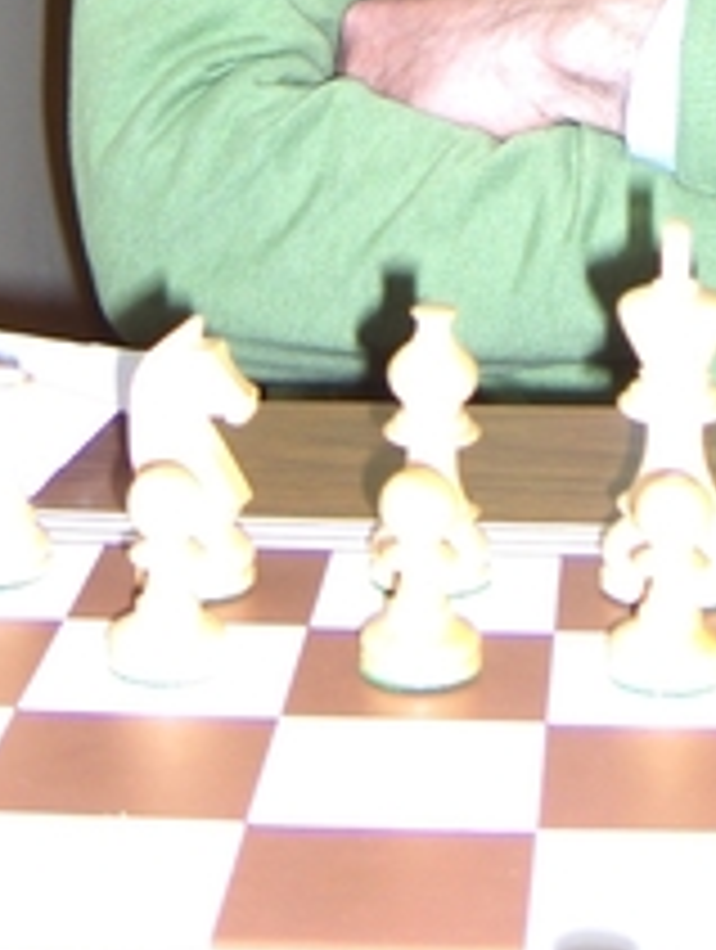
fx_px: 3052
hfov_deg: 13.3
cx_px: 576
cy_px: -369
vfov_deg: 16.5
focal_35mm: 111
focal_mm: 8
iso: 100
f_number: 2.8
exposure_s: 1/166
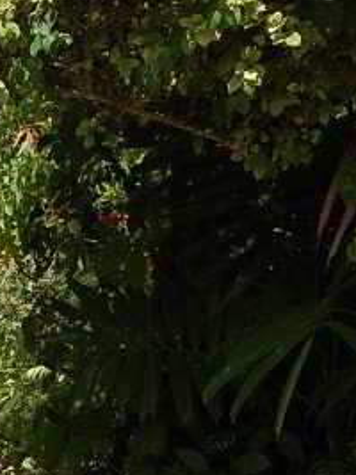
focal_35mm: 121
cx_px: -283
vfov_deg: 16.1
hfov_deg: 11.4
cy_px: 416
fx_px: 1661
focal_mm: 28
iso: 200
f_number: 9
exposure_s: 1/320
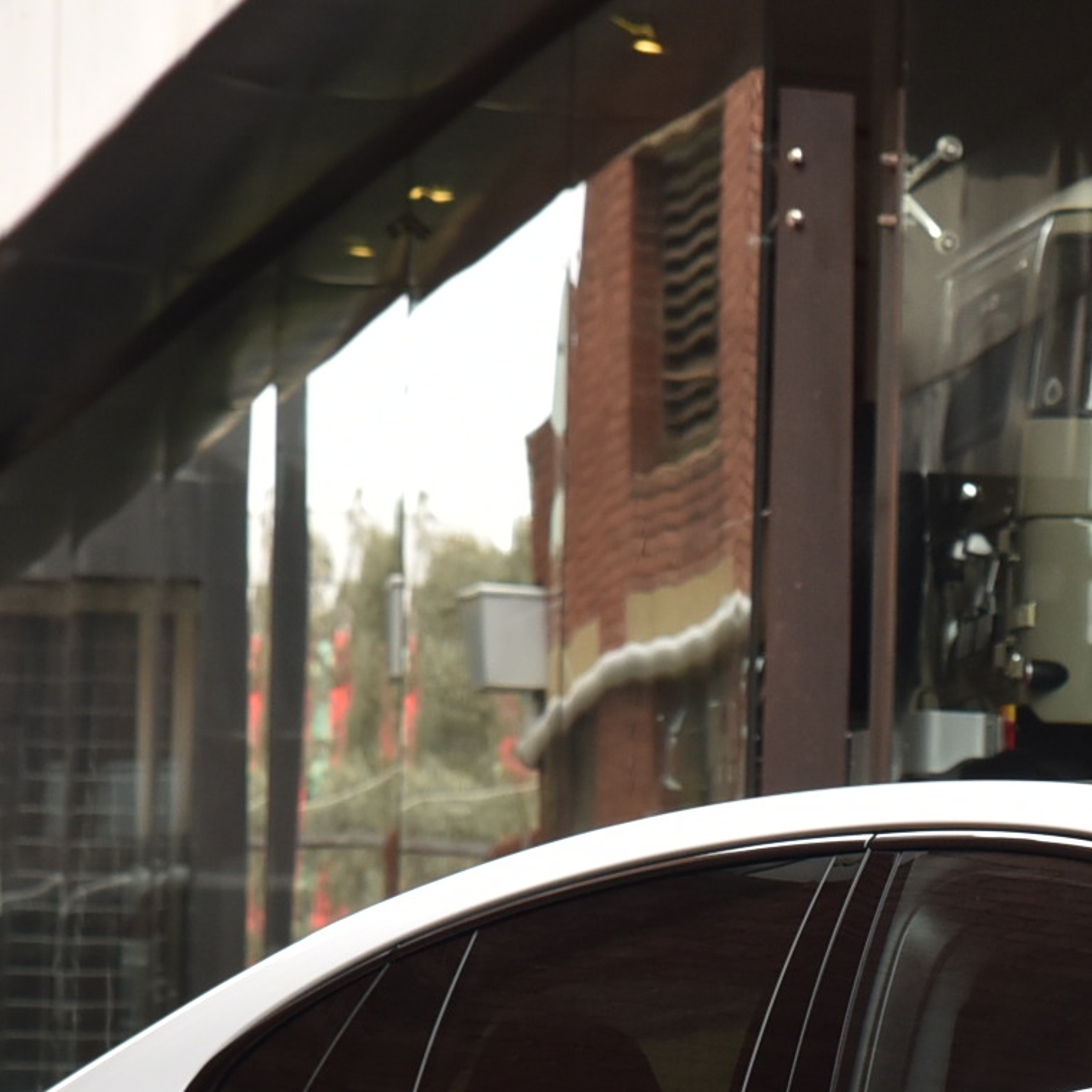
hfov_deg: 7.2
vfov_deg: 7.3
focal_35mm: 238
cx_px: 1935
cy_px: 1457
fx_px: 8494
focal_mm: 58
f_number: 6.3
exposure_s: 1/100
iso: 320
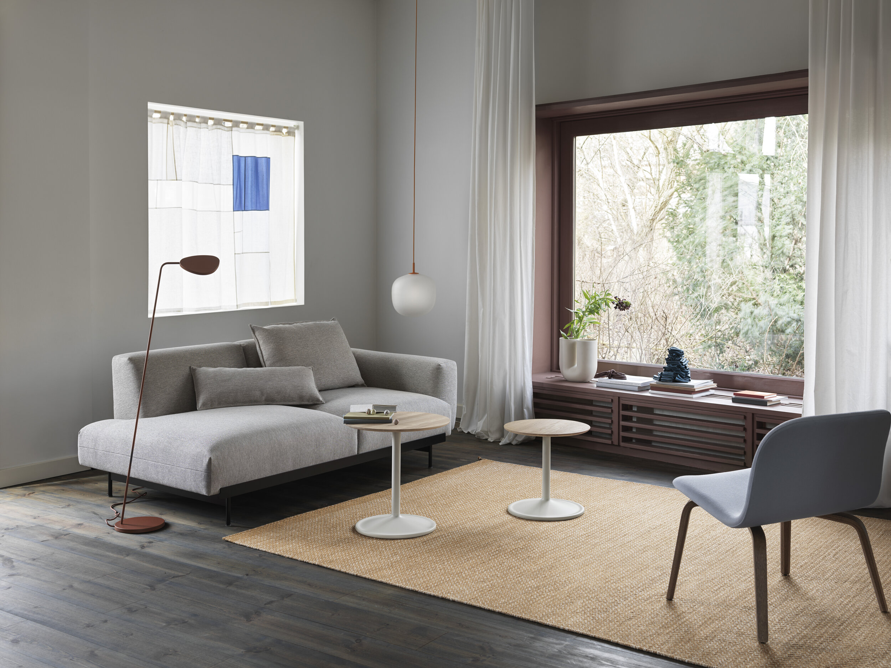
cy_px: 334
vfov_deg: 36.8
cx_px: 446
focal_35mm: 39
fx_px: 1004
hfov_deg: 47.9
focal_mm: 50
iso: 100
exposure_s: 1/4
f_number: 8
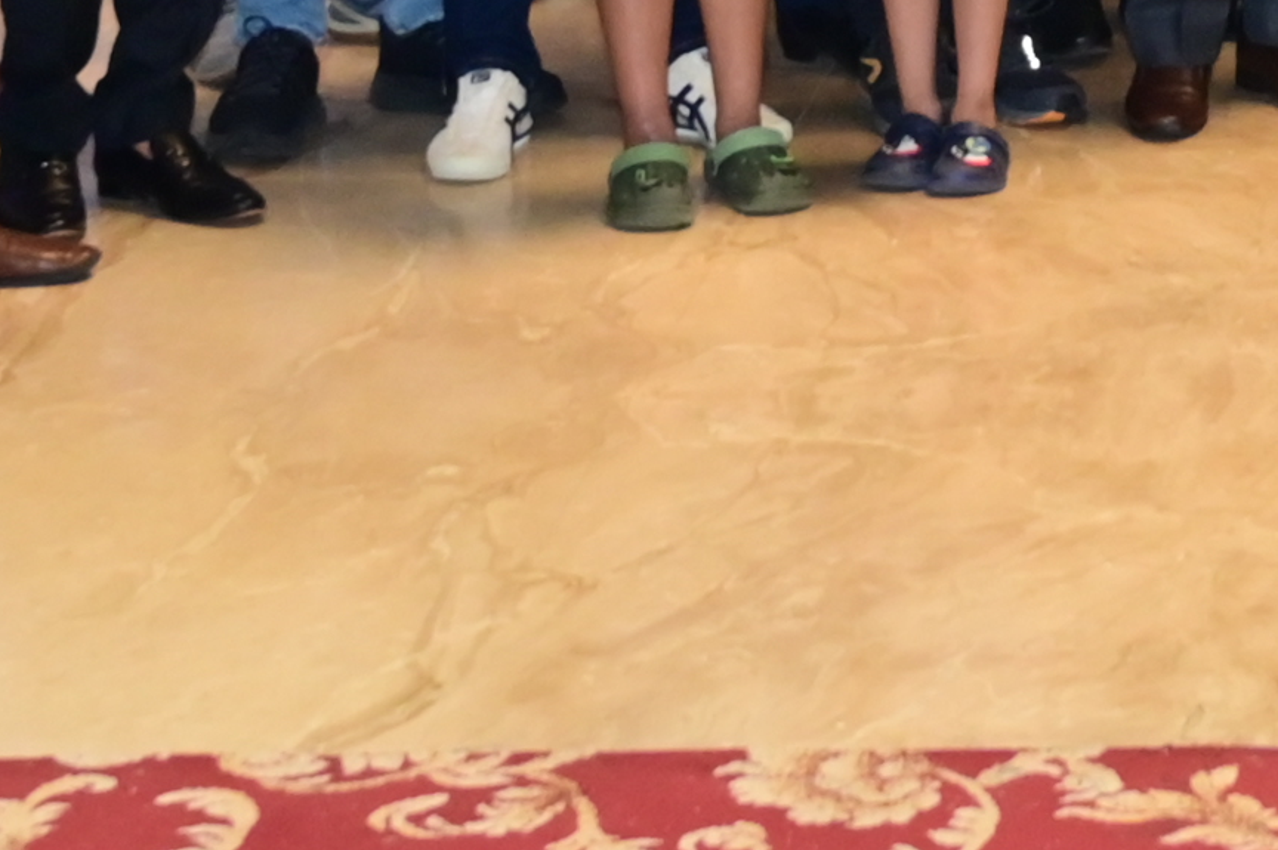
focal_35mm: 168
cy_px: -584
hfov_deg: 11.9
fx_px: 5960
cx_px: 1577
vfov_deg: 7.9
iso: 1250
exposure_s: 1/160
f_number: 4.5
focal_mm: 24
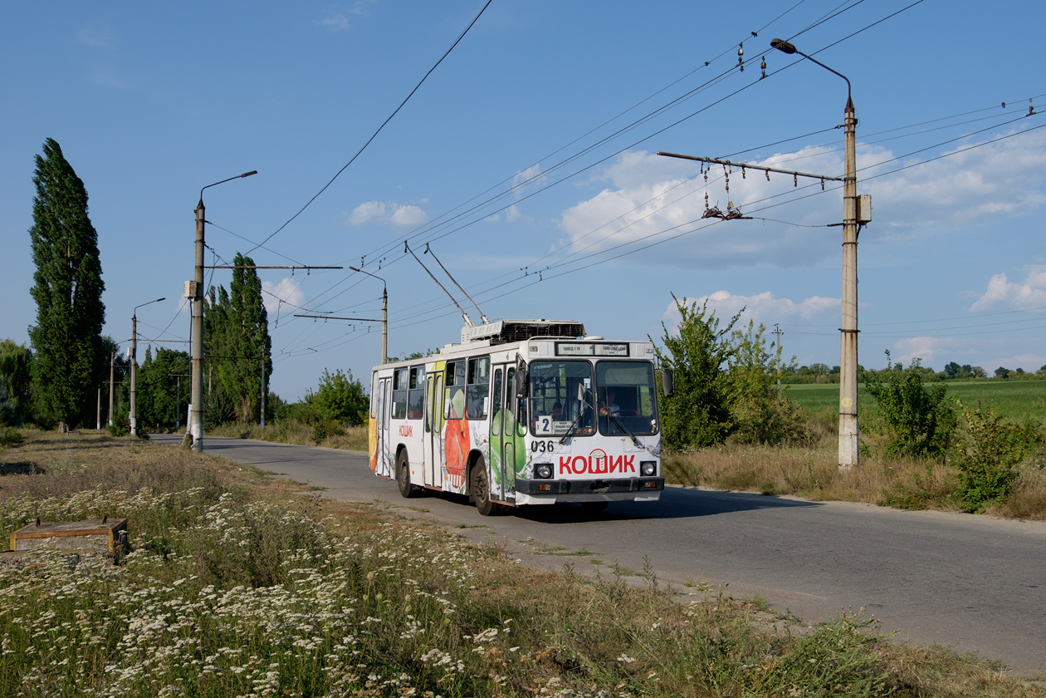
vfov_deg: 36.9
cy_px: 349
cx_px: 523
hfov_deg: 53.1
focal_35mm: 36
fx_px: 1046
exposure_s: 1/800
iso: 250
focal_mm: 24.3
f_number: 7.1
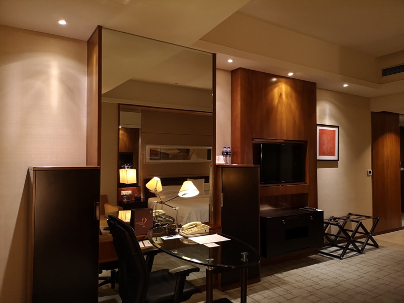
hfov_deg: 65.3
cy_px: 152
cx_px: 202
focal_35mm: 27
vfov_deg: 51.4
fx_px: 315
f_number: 1.8
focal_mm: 3.95
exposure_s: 1/25
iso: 320
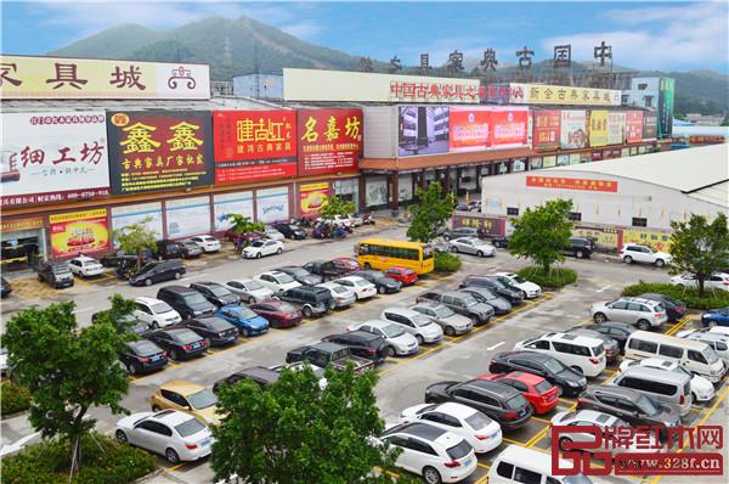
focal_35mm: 36
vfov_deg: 36.8
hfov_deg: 53.2
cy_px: 242
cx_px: 364
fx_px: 728
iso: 400
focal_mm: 24
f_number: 10
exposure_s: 1/200
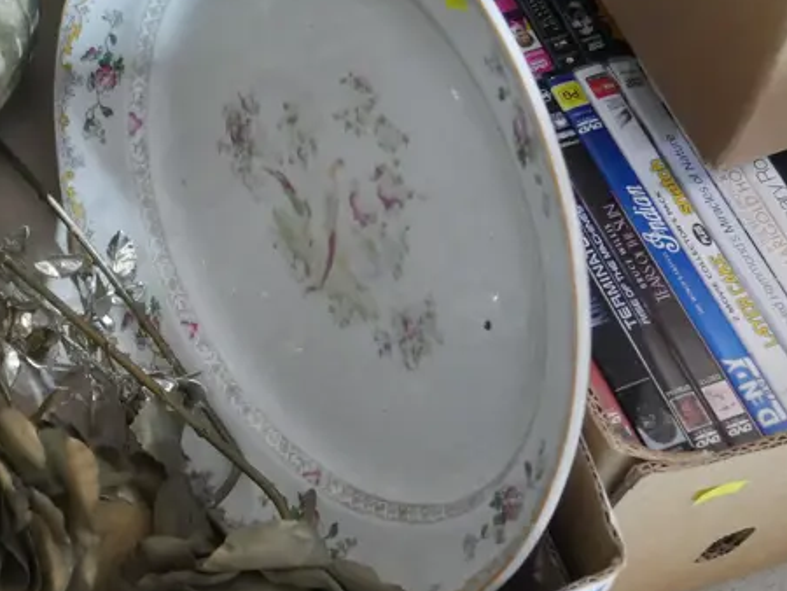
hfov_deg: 20.8
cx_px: -9
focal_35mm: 91
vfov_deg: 16.2
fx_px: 2070
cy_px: 324
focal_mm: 20
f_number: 4.4
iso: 3200
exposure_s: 1/60
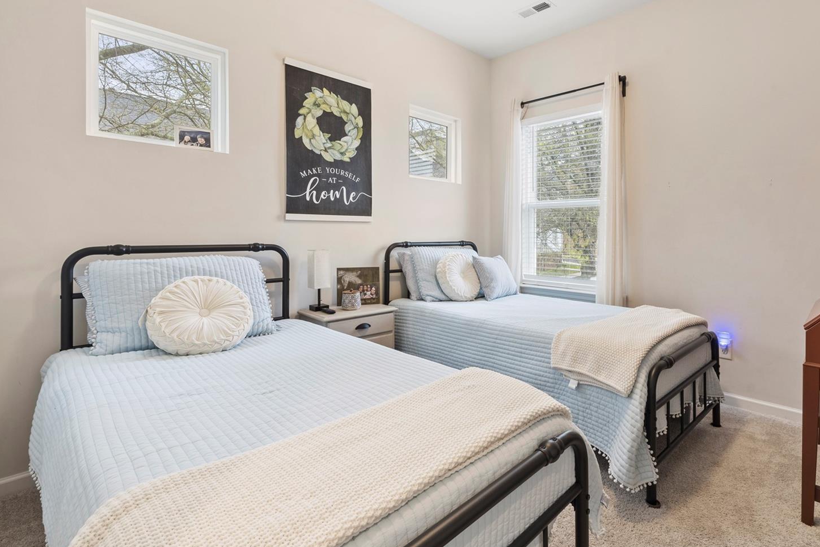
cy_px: 260
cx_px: 480
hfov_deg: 92.4
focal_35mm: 17
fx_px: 387
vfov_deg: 70.4
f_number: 10
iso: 200
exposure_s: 2
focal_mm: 12
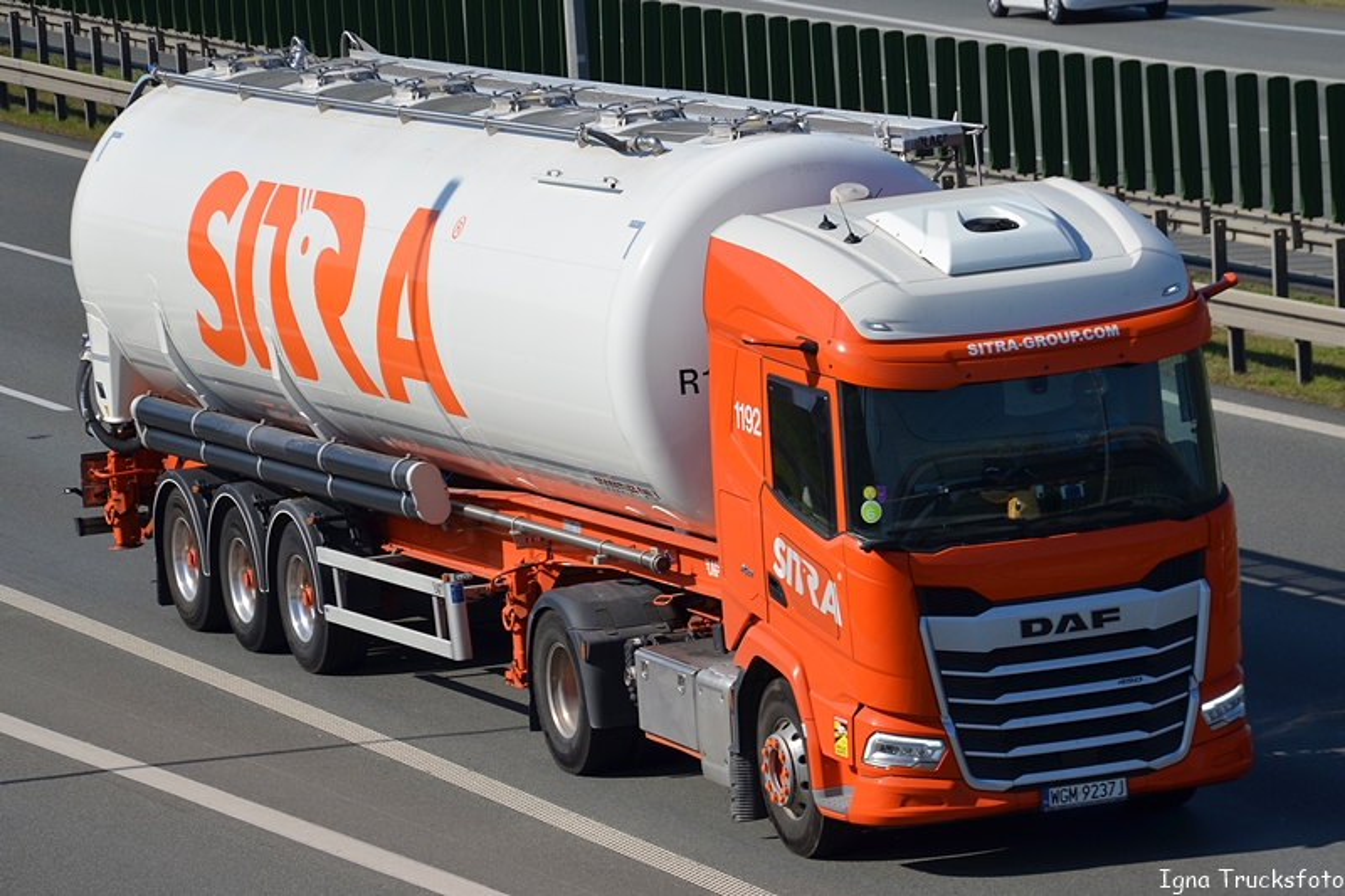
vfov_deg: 8.7
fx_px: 5883
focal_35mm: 158
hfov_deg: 13.0
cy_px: 448
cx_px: 672
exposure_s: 1/1000
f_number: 5.6
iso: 110
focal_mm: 105
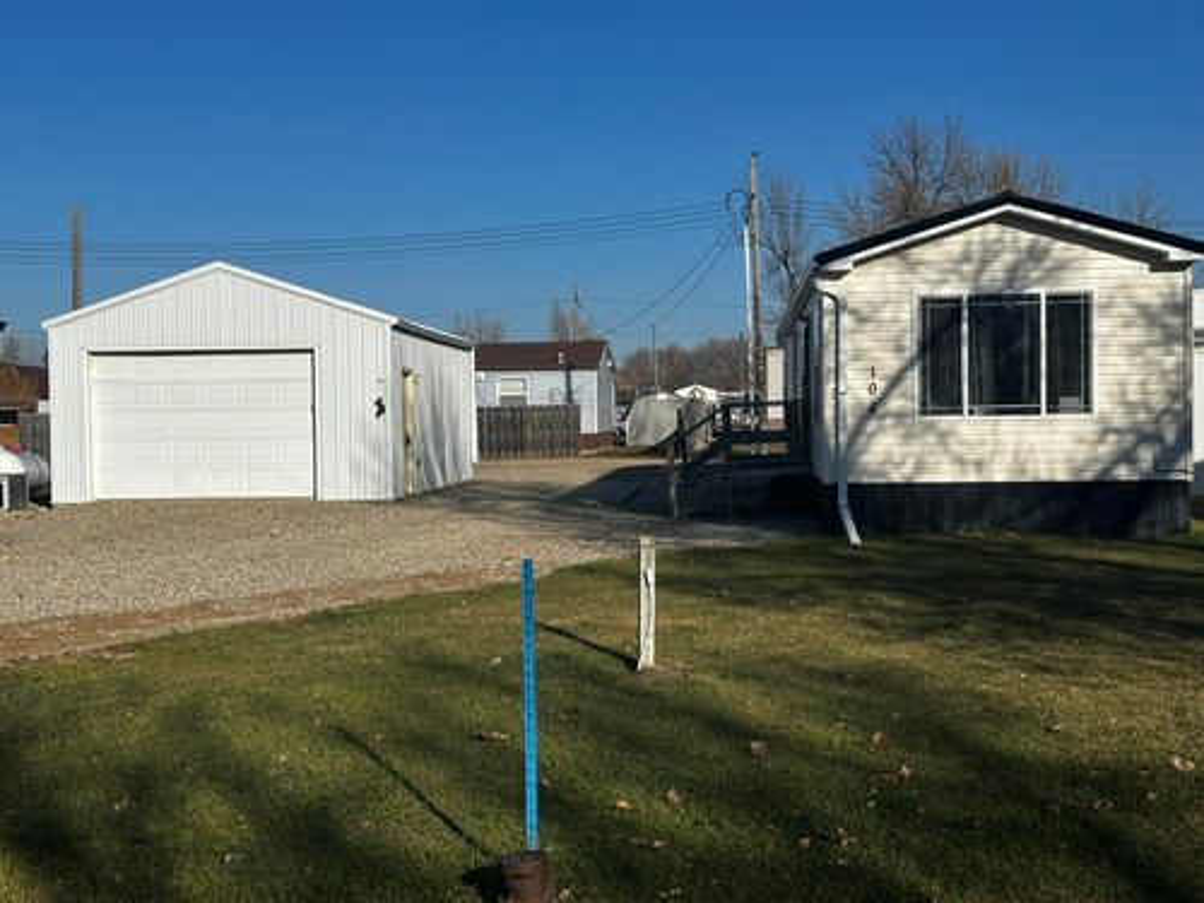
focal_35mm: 48
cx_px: 602
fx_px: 1670
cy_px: 452
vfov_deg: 30.3
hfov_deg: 39.7
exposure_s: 1/7092
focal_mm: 6.86
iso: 64
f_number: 1.78
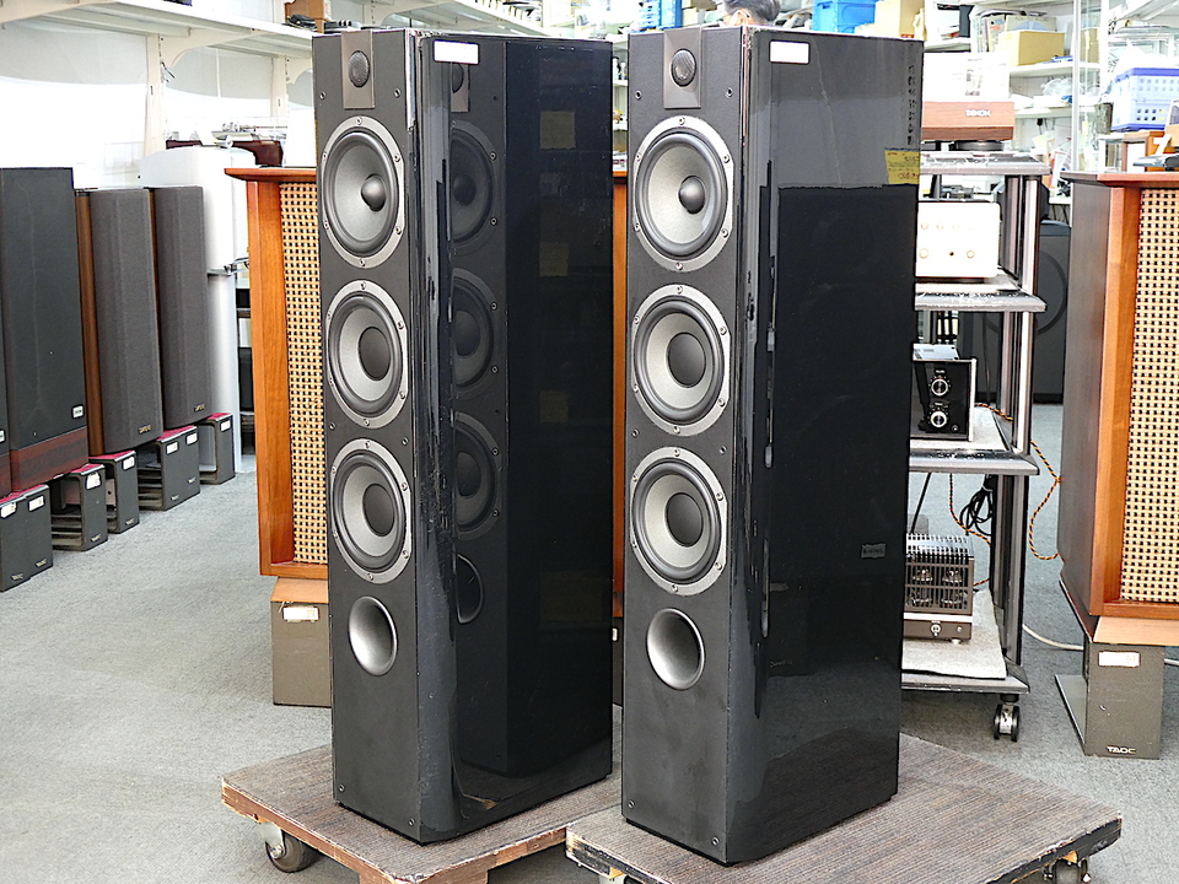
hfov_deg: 40.4
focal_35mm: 47
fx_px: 1601
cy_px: 442
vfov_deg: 30.9
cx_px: 590
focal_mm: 8.4
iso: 200
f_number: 4
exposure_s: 1/4
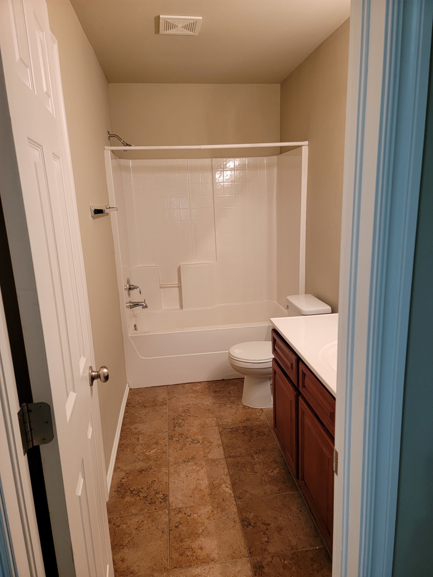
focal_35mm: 24
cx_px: 216
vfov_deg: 71.6
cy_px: 288
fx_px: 400
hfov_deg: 56.8
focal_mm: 6.7
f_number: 1.8
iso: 200
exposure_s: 1/60
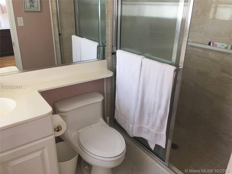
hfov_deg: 61.7
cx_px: 116
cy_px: 87
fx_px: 194
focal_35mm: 29
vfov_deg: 48.2
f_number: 2.2
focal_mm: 4.15
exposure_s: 1/30
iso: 32
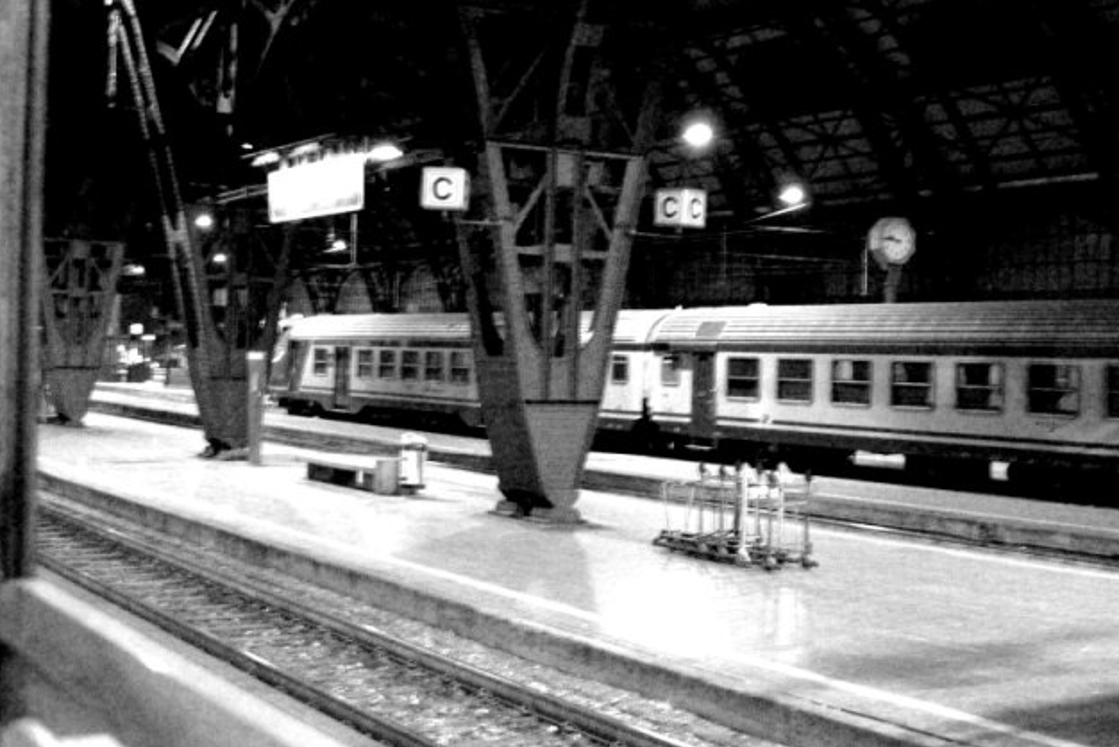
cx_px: 560
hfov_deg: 38.9
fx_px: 1586
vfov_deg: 26.5
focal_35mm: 51
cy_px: 354
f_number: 3
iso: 200
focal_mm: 7.3
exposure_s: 1/2.7
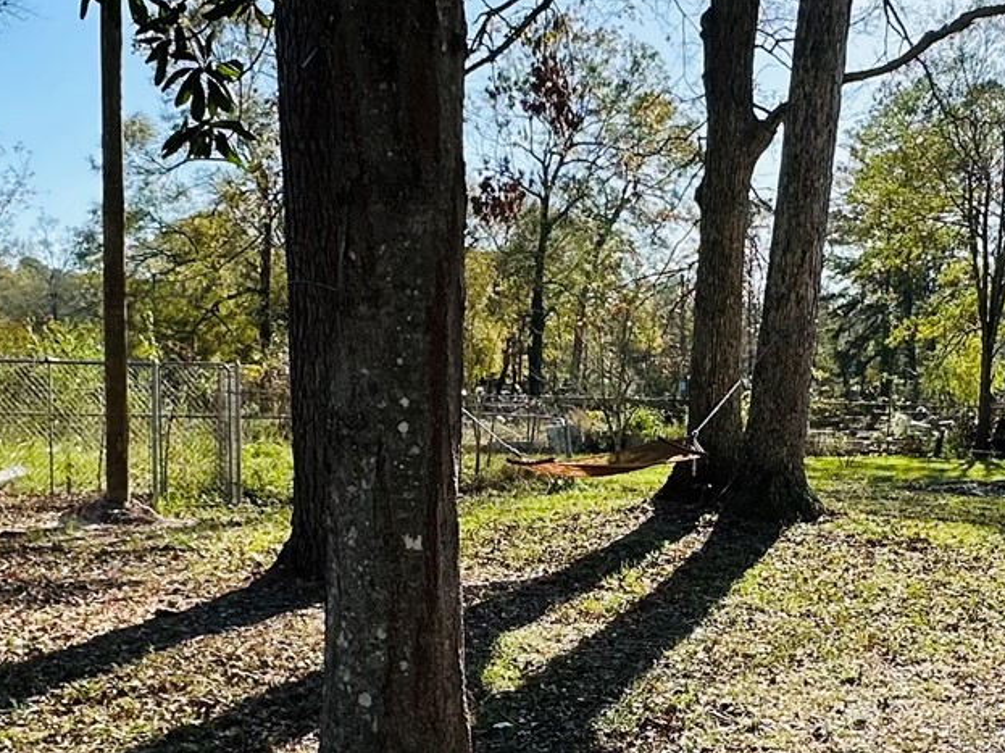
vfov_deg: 31.0
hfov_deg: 41.1
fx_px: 1335
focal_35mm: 46
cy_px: 561
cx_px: 578
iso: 40
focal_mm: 2.22
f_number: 2.2
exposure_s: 1/662
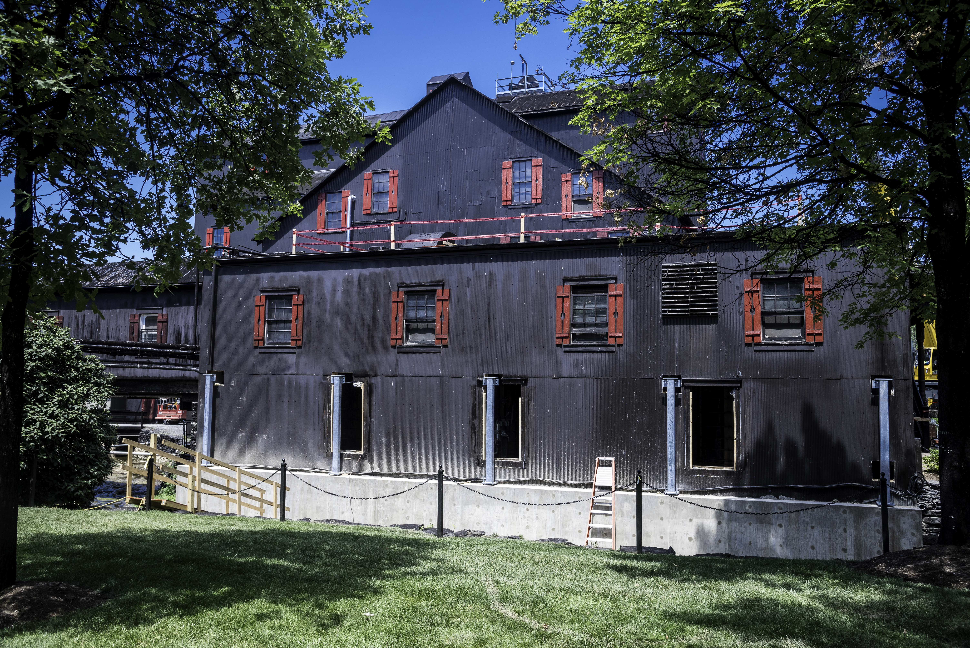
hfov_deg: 65.5
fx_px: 755
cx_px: 485
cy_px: 324
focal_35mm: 28
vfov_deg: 46.4
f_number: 8
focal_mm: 28
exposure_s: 1/400
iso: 640
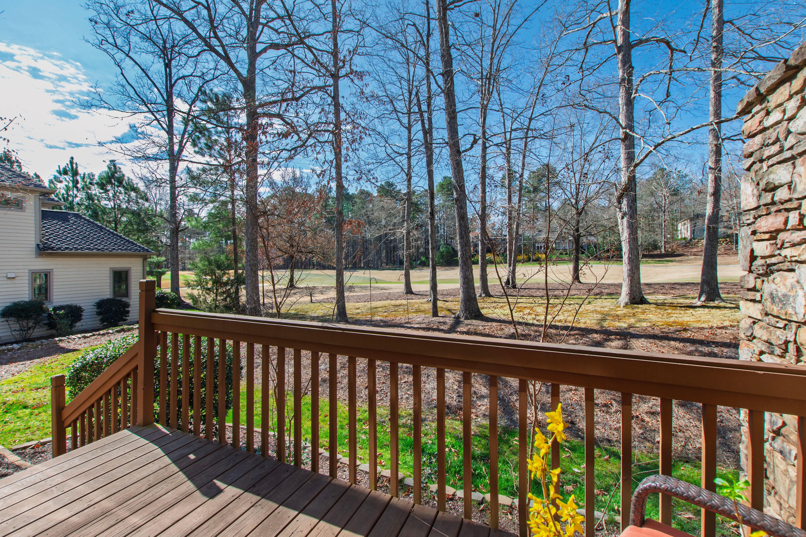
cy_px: 268
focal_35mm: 15
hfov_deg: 100.4
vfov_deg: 77.3
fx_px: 336
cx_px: 403
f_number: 8
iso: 100
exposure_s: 1/100
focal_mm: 10
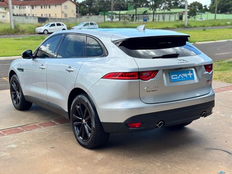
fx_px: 322
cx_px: 116
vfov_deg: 30.3
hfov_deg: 39.6
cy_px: 87
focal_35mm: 48
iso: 64
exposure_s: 1/1238
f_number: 1.78
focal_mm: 6.76
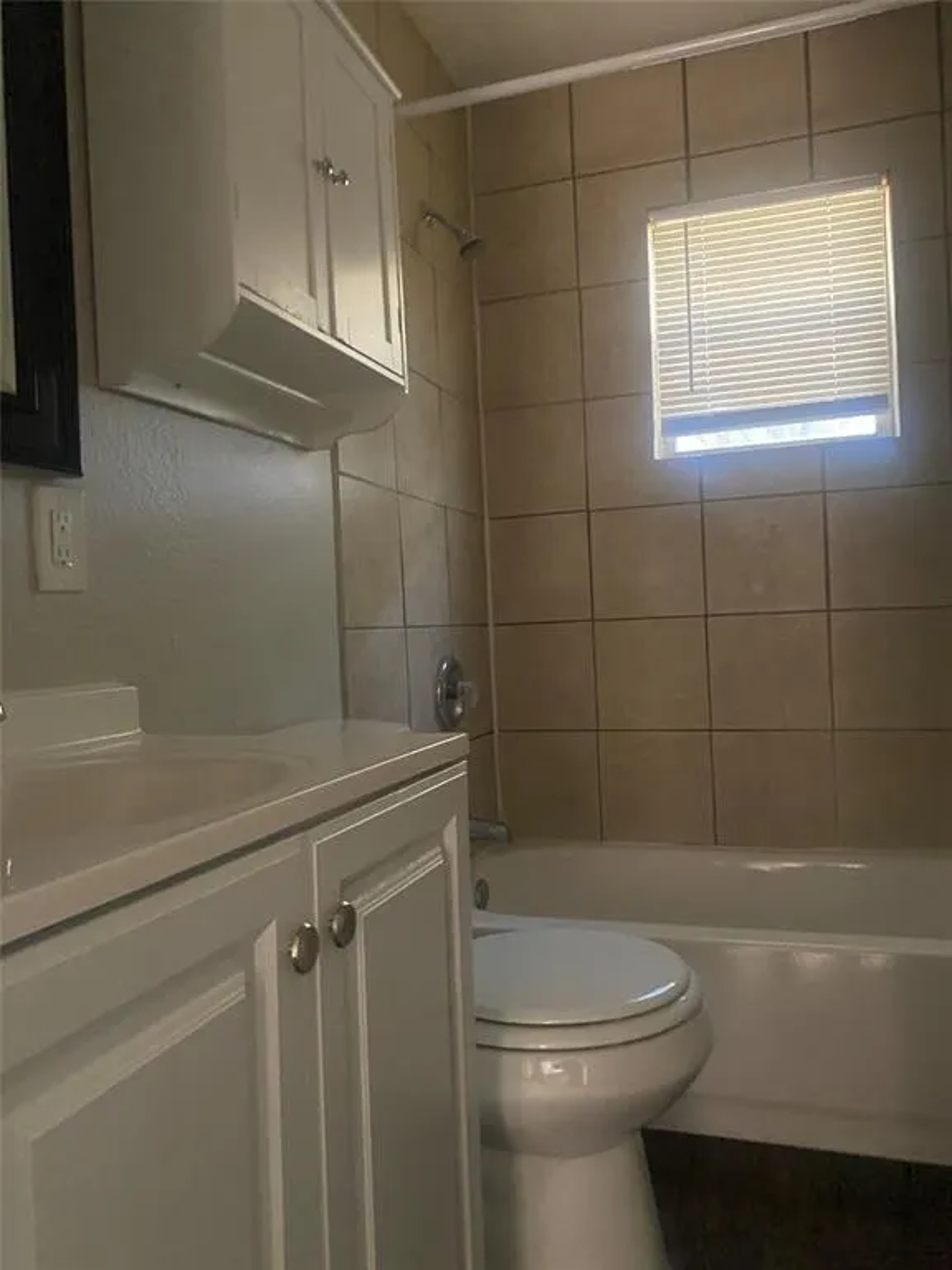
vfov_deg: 67.3
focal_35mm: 26
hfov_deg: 53.1
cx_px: 476
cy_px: 635
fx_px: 953
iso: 800
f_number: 1.8
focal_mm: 4.25
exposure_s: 1/30
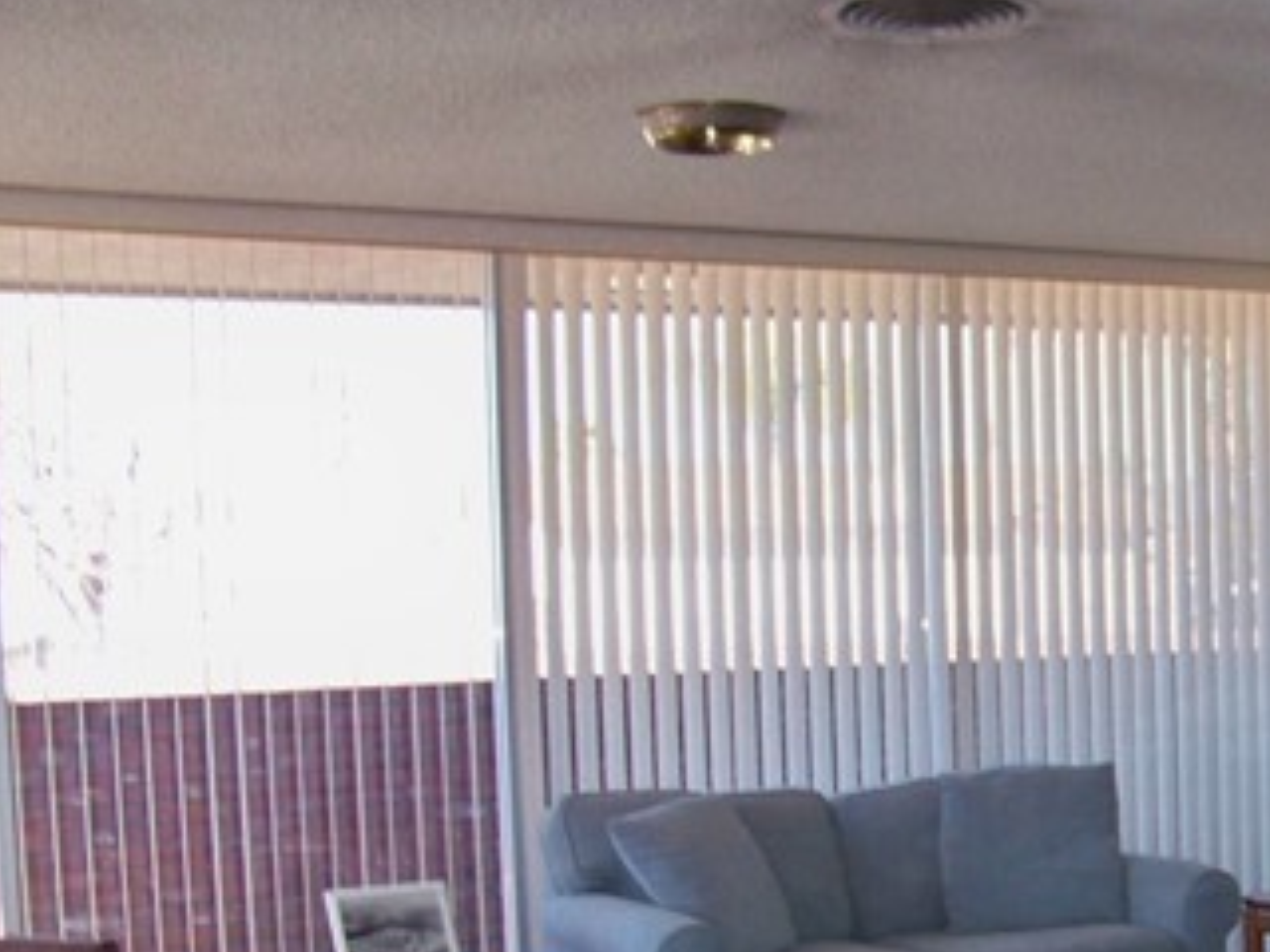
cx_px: 1199
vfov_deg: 21.7
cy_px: 865
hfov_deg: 28.0
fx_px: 2421
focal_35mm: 66
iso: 200
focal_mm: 5.85
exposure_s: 1/30
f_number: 2.8
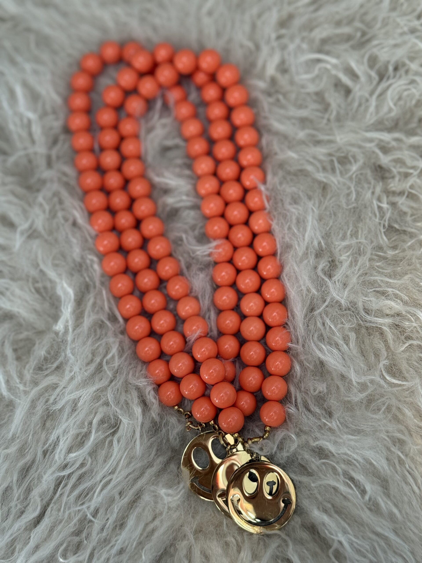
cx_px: 211
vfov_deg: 39.7
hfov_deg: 30.3
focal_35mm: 48
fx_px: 780
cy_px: 282
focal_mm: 6.76
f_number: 1.78
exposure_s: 1/60
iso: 160
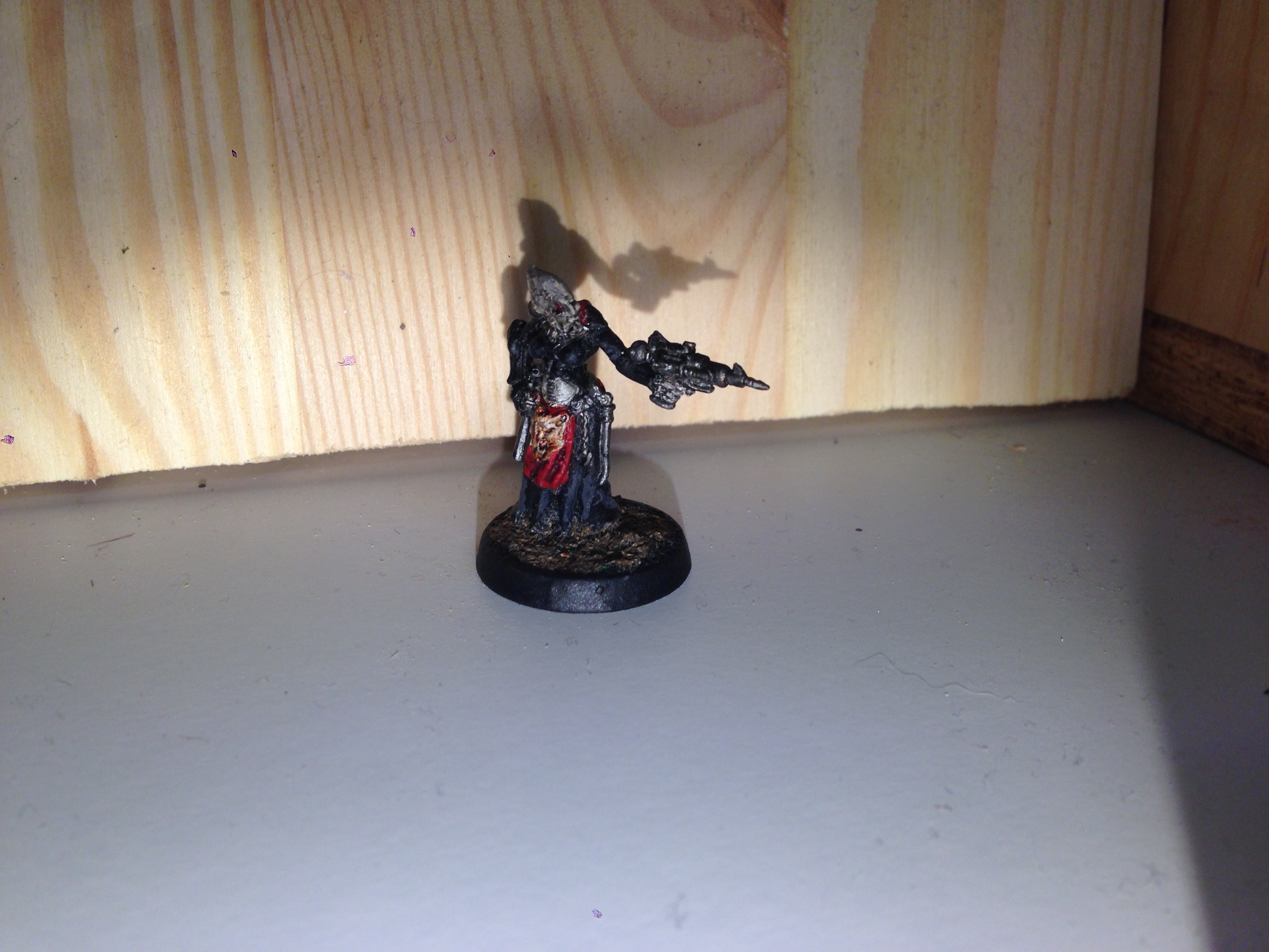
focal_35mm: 33
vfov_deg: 42.9
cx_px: 634
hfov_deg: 55.4
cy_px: 476
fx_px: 1210
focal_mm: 4.12
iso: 50
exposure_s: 1/120
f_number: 2.4
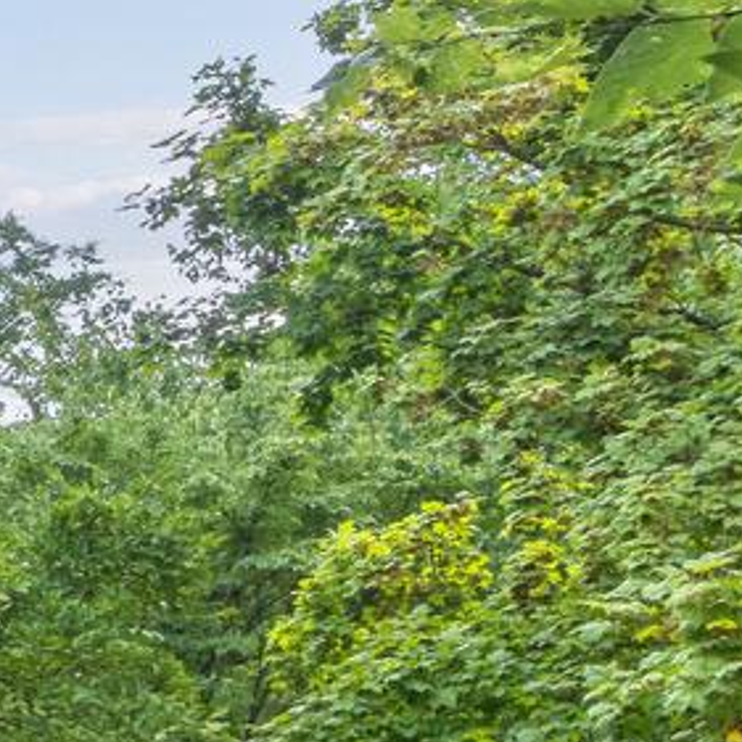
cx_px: -1653
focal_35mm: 102
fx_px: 2476
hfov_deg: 10.3
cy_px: 363
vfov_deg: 17.0
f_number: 9
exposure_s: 1/60
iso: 200
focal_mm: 16.5
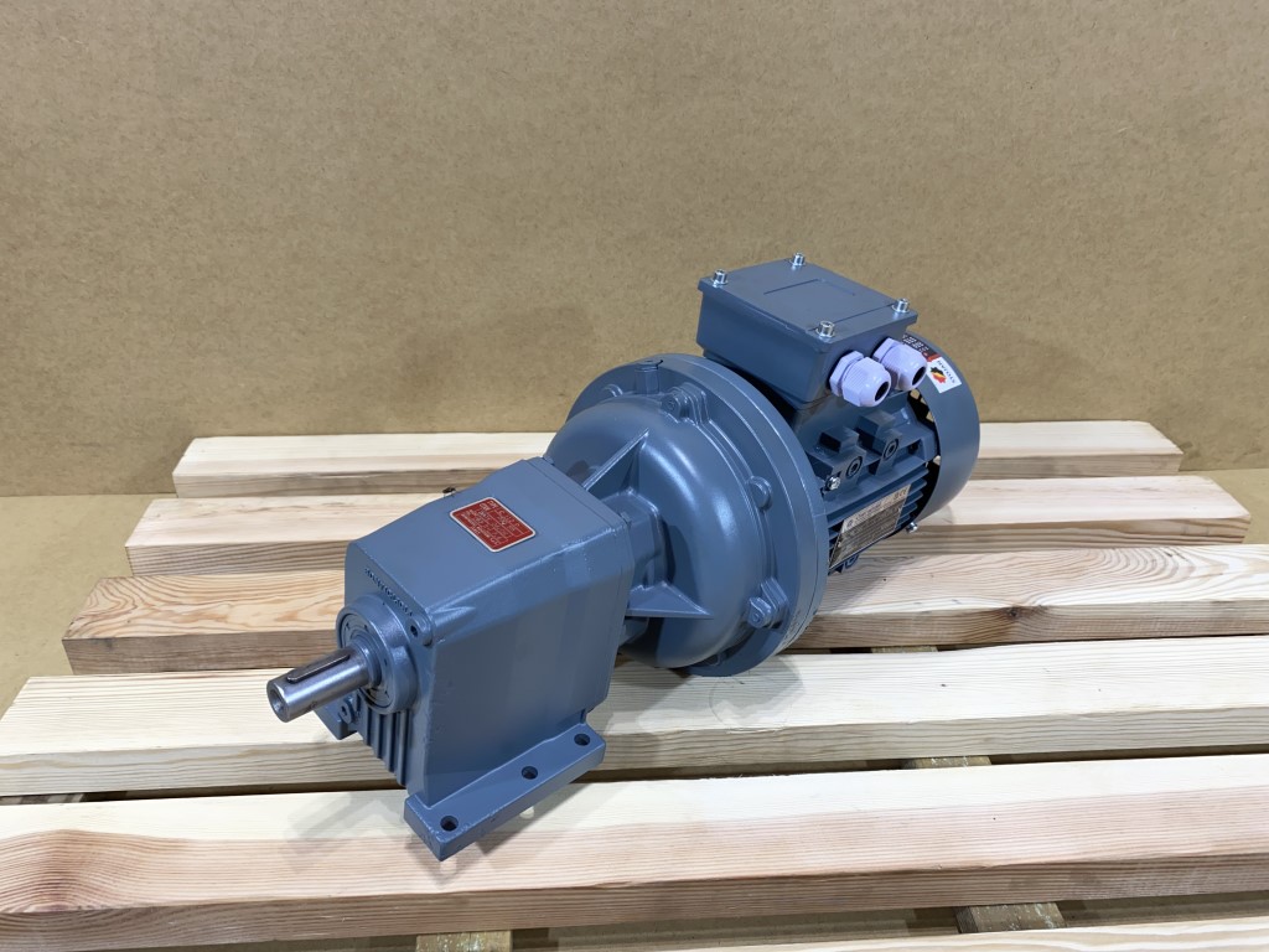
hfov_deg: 67.3
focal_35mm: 26
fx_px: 953
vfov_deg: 53.1
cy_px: 476
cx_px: 634
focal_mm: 4.25
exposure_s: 1/136
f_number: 1.8
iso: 32
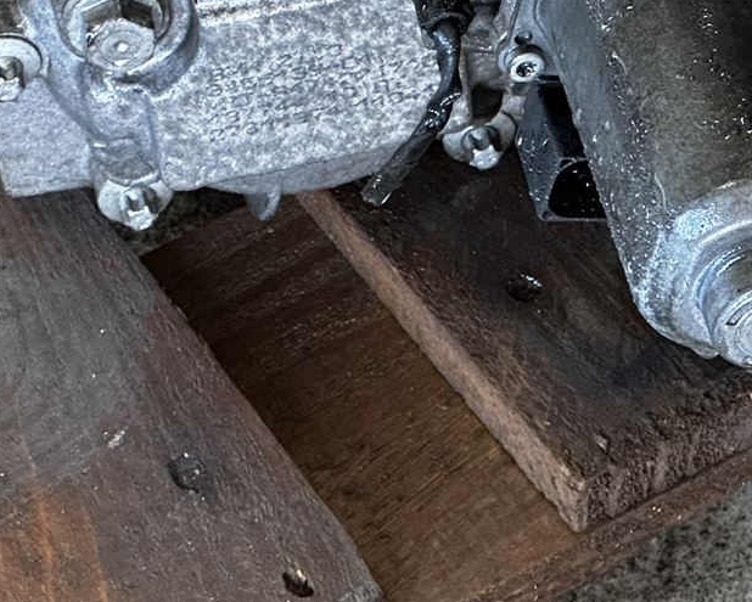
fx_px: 5544
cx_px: 840
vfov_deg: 6.2
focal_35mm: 249
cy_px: -236
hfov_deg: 7.7
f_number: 2.8
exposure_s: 1/50
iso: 250
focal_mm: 9
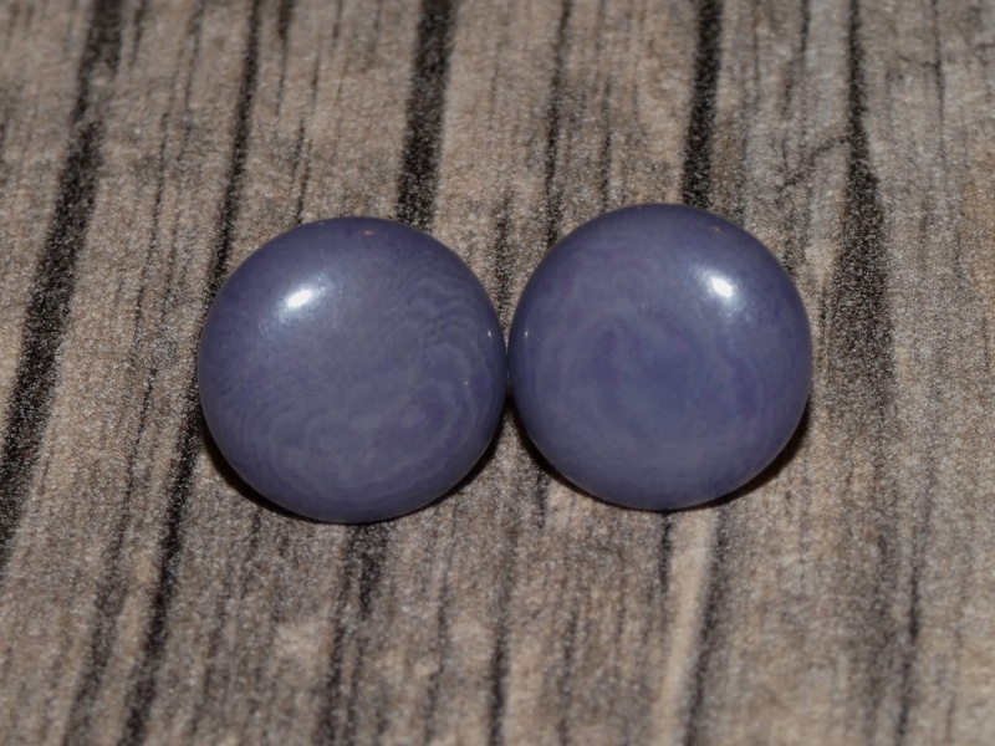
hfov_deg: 12.3
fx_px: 4599
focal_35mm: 160
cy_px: 373
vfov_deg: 9.3
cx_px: 498
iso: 80
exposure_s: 1/60
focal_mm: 28.8
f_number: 5.4
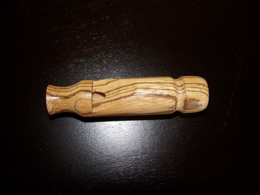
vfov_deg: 39.7
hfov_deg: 51.4
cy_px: 98
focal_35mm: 36
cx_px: 130
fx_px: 270
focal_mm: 5.85
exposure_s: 1/30
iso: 64
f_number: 2.8
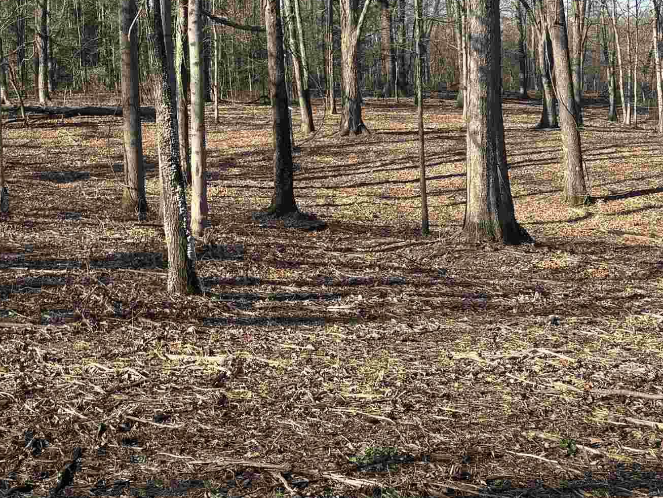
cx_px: 73
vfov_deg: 23.5
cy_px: 66
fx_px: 1168
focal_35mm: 61
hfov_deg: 30.4
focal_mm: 5.96
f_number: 1.6
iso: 50
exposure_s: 1/1164
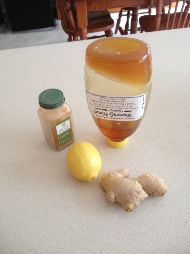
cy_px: 127
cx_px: 95
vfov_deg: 52.6
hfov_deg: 40.7
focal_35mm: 35
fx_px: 256
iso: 125
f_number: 2.4
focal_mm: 4.28
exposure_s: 1/20
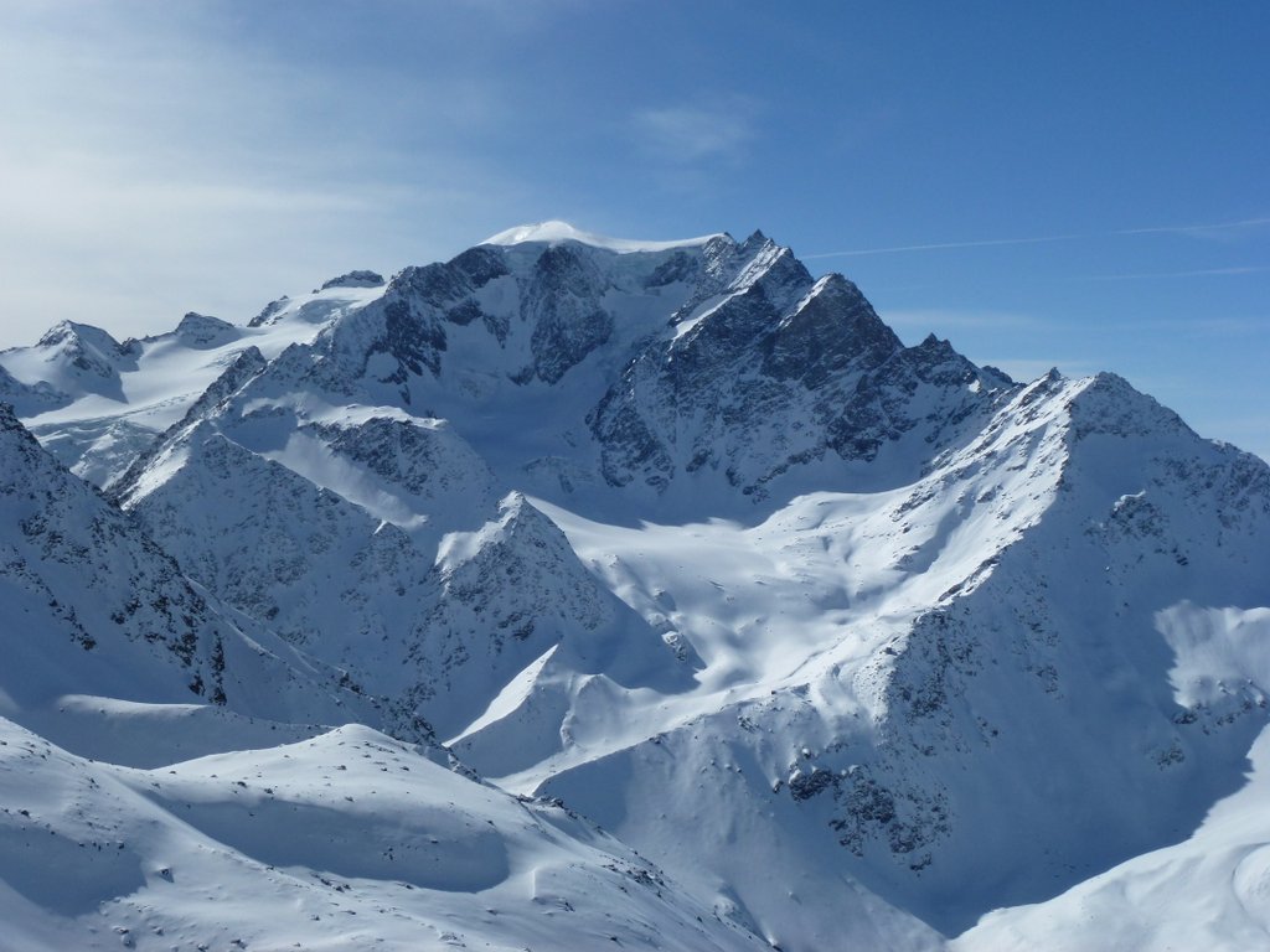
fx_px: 1798
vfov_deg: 29.7
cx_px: 635
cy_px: 476
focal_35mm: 49
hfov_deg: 38.9
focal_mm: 8.7
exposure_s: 1/2000
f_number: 4.5
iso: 100
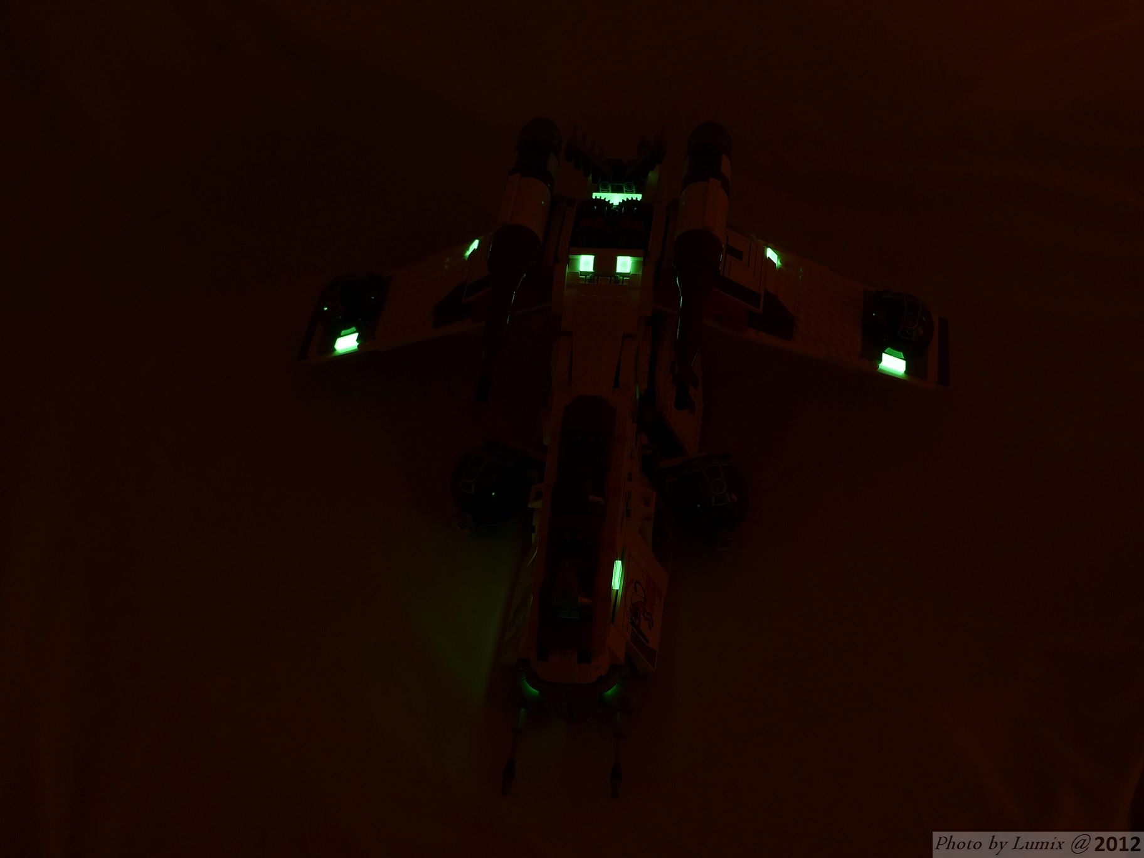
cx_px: 572
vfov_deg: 25.7
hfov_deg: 33.8
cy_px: 429
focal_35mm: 57
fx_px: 1884
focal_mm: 12.1
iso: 80
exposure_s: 6
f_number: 2.8
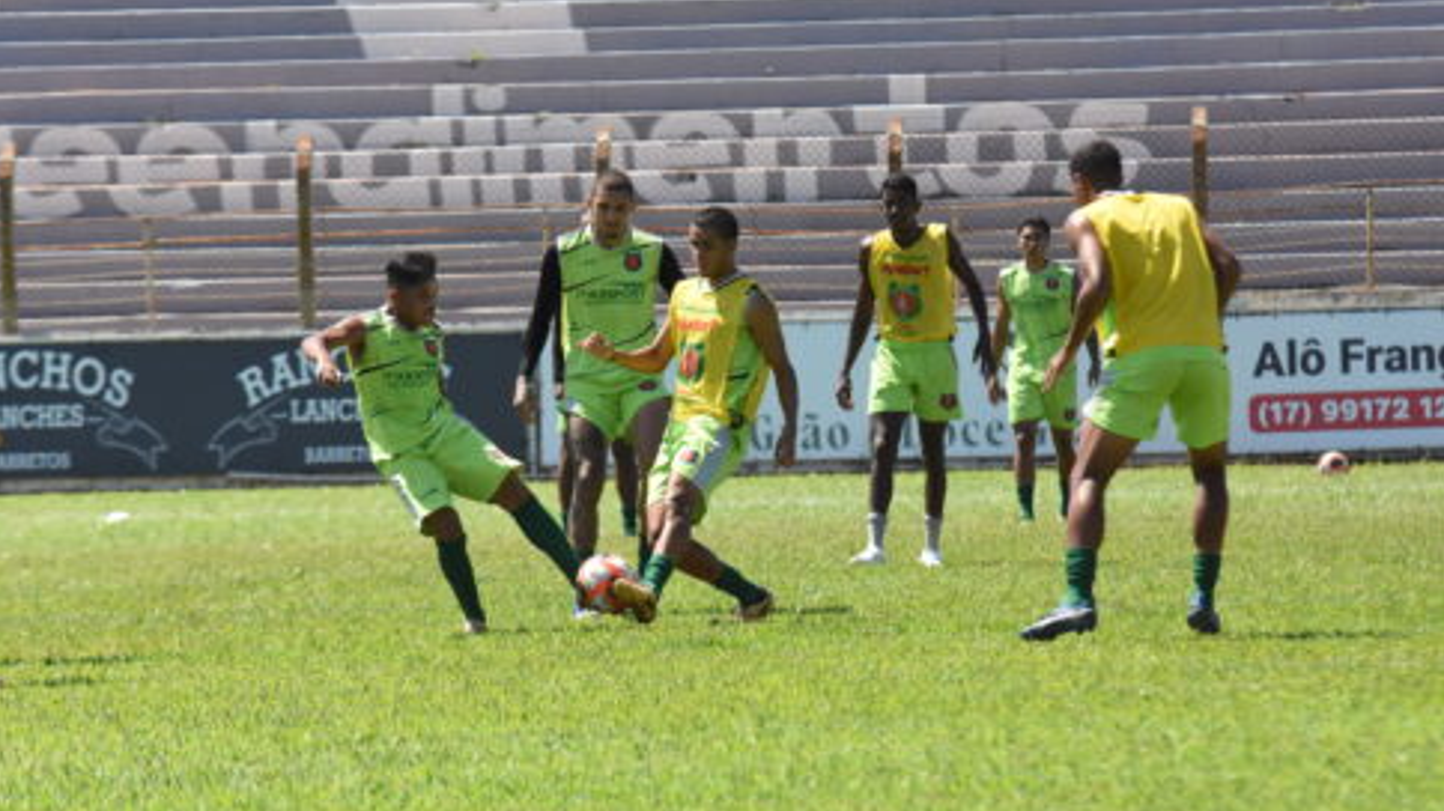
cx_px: 721
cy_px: 401
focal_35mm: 293
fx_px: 11198
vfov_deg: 4.2
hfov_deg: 7.4
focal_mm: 185
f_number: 5.6
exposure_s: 1/8000
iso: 2000
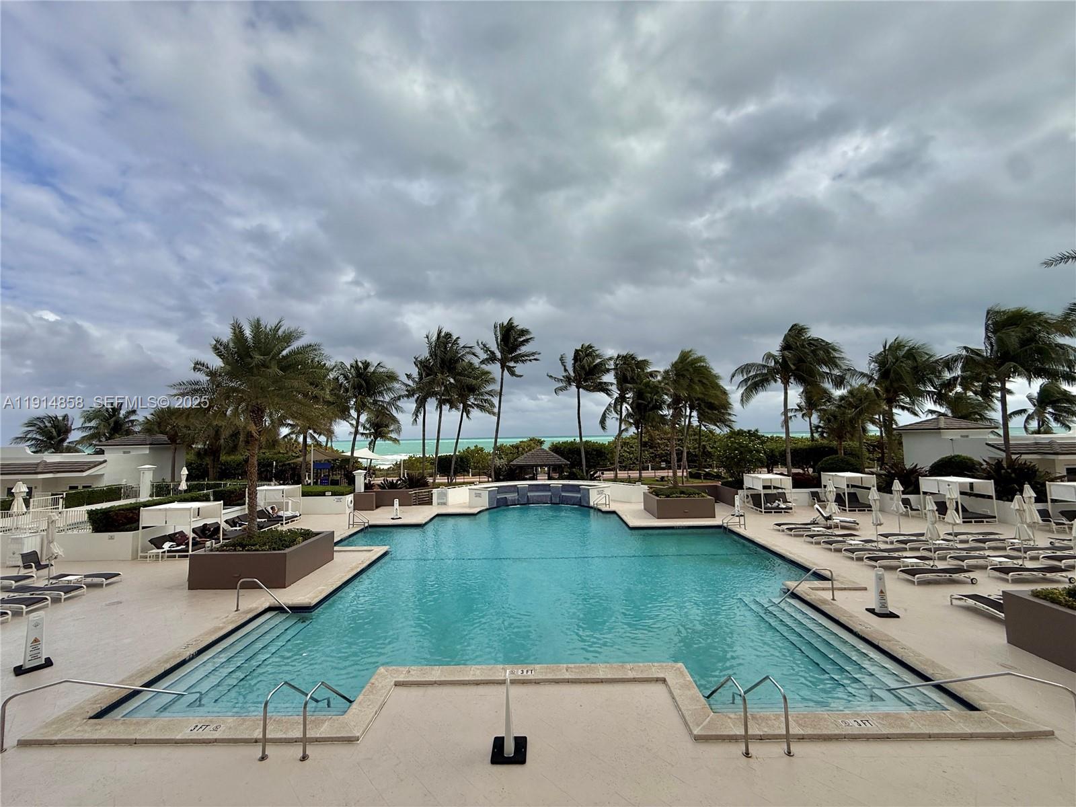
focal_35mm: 14
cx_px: 538
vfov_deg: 85.7
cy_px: 404
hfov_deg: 102.1
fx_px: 435
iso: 50
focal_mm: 2.22
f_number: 2.2
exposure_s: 1/2717
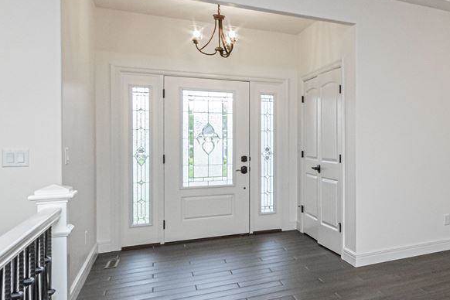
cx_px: 480
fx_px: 412
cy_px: 135
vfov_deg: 39.9
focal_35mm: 33
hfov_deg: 45.2
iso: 2200
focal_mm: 10
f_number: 16
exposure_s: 1/60
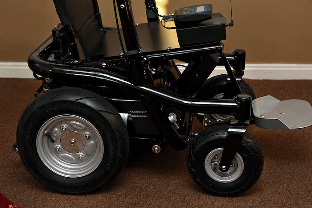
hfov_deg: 28.9
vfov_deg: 19.4
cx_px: 156
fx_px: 606
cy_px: 104
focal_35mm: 70
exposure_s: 1/60
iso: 200
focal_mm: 70
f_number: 5.6
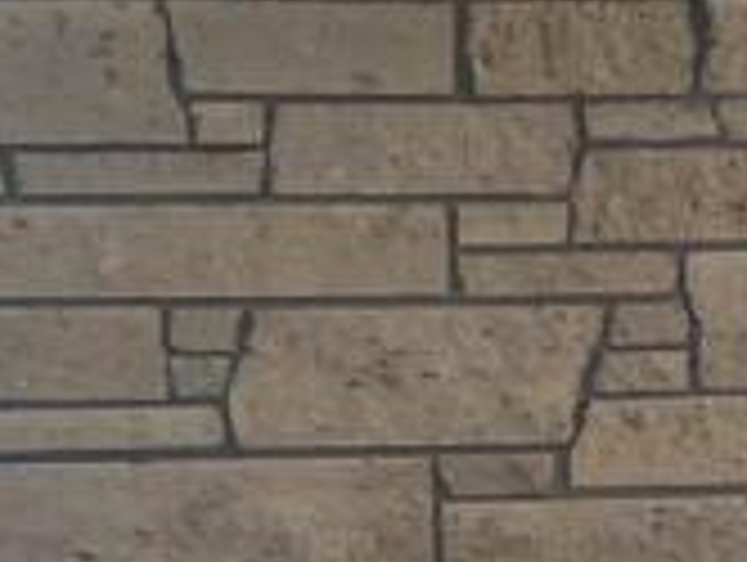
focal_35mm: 160
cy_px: 1245
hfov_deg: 12.3
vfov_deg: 8.6
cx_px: 603
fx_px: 3458
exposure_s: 1/60
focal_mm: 4.25
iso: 100
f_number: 1.8
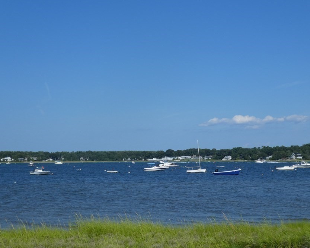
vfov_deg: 25.4
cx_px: 185
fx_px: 550
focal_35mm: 60
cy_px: 124
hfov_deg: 31.4
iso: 80
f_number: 4.1
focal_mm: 9
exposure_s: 1/1000
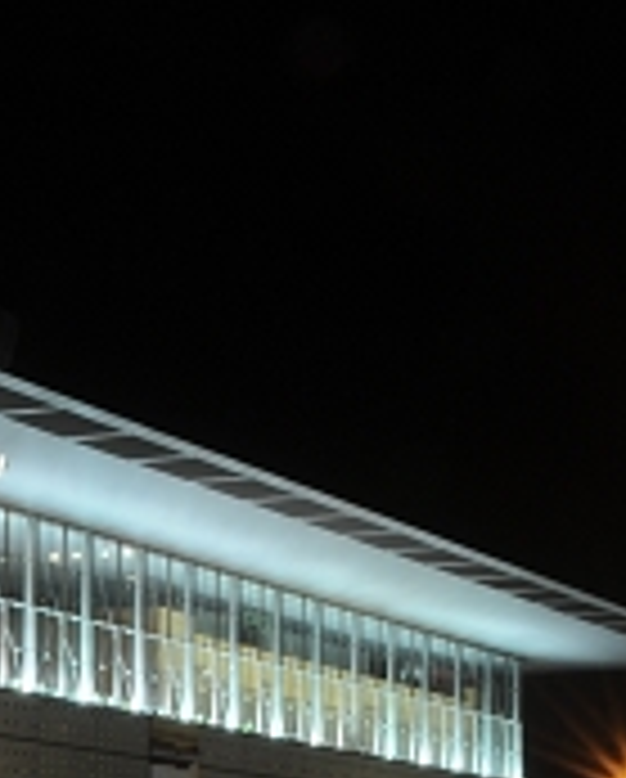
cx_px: -77
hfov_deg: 12.2
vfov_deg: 15.1
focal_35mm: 125
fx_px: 2887
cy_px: 787
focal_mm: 22
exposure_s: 15
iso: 200
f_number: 25
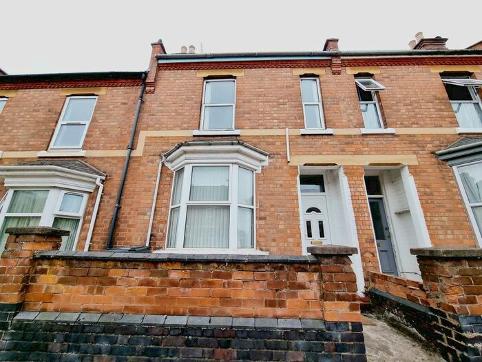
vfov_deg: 89.9
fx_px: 181
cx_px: 241
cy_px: 181
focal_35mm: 13
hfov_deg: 106.2
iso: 50
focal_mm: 2.2
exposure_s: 1/564
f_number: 2.2
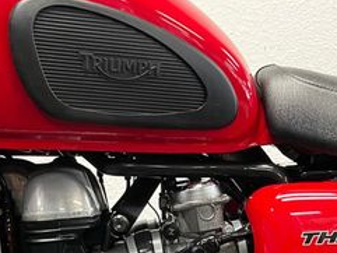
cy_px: 310
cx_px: 141
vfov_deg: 19.9
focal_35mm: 69
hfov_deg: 28.1
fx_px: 672
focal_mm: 5.1
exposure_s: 1/50
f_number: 1.6
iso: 400
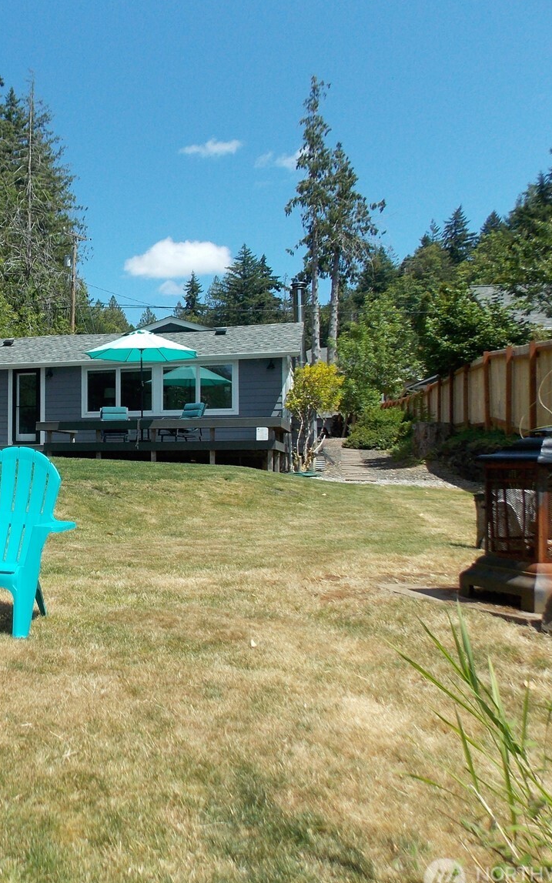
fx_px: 818
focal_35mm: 34
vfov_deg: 56.7
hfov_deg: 34.2
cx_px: 8
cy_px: 448
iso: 80
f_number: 3.1
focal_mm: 4
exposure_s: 1/800
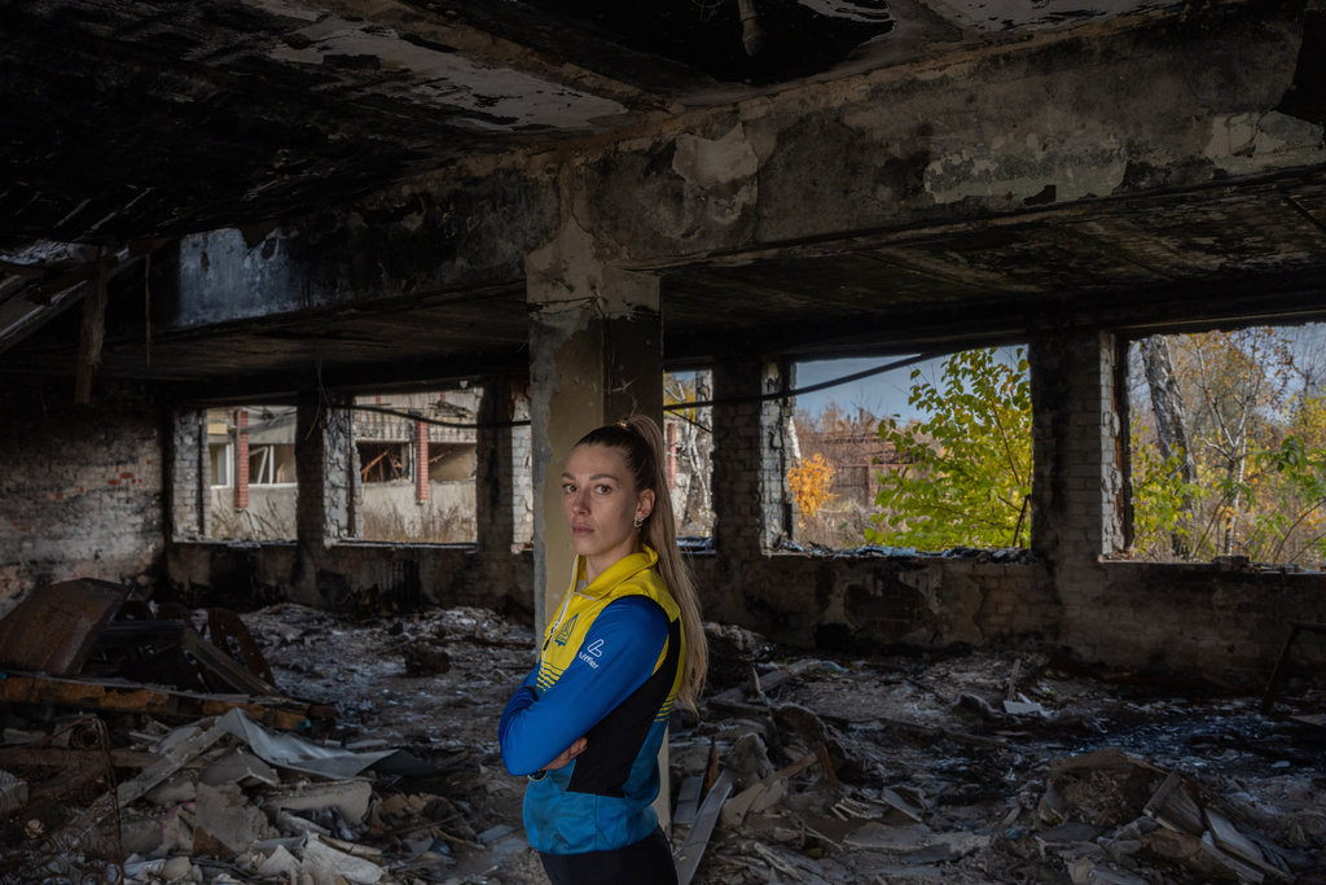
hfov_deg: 54.4
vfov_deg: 37.9
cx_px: 663
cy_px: 442
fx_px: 1289
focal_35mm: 35
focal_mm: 35
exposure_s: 1/320
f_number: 6.3
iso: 500
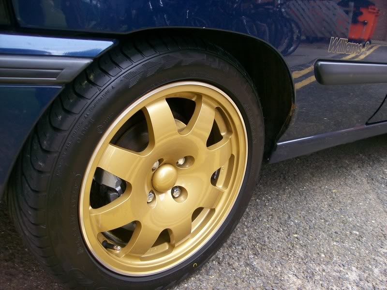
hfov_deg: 51.4
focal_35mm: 36
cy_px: 145
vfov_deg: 39.6
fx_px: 402
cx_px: 194
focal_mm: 6
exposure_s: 1/75
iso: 80
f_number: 2.7
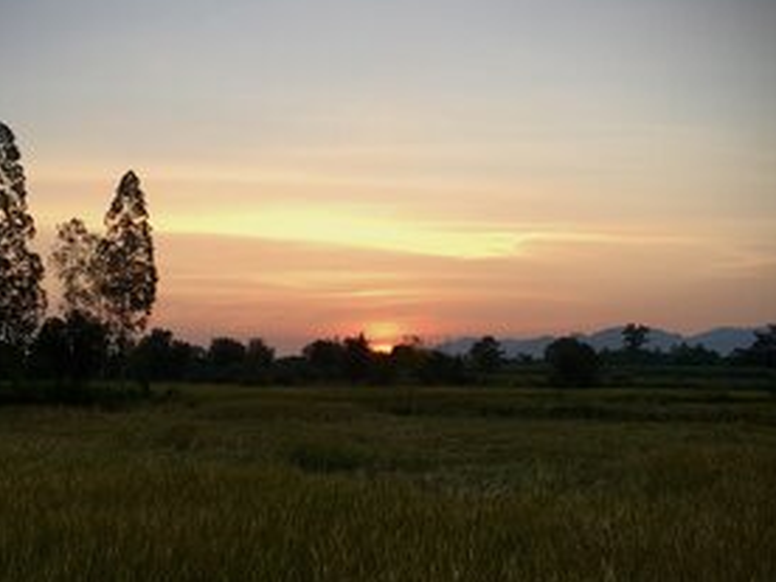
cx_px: 329
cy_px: 363
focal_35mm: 42
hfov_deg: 44.7
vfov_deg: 34.2
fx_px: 942
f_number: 2.2
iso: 25
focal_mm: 4.15
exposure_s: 1/177
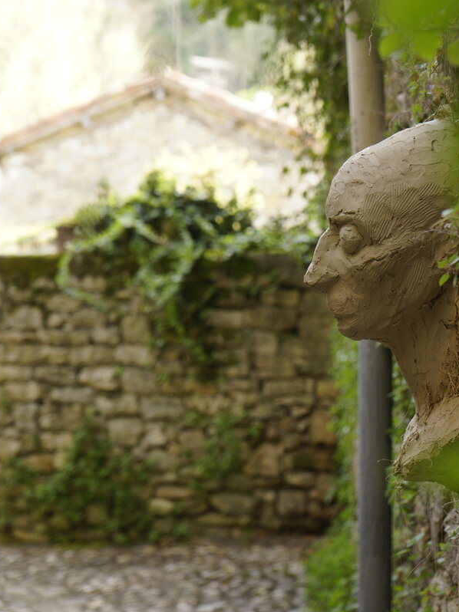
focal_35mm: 81
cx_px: 315
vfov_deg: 24.1
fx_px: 1433
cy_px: 306
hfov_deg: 18.1
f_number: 5.6
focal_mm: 56
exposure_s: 1/125
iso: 800
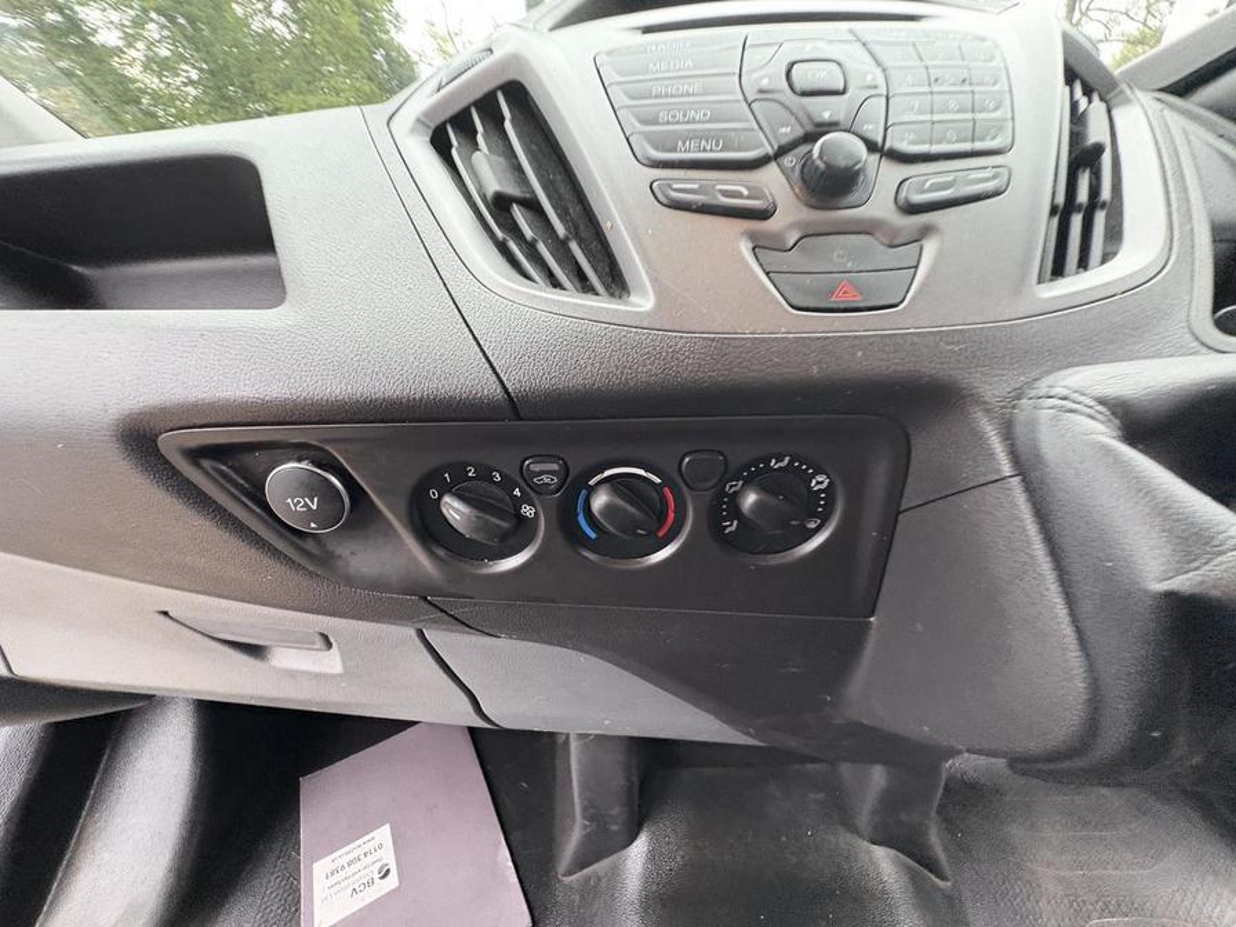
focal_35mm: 14
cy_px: 464
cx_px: 618
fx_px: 500
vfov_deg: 85.7
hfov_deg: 102.1
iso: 640
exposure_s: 1/60
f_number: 2.2
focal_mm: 2.22
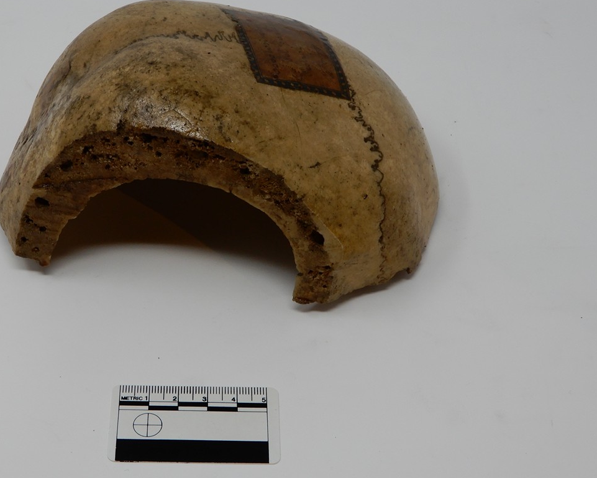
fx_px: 1325
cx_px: 227
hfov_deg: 25.3
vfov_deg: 20.4
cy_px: 224
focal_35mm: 75
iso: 110
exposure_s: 1/100
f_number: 4.5
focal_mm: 10.2
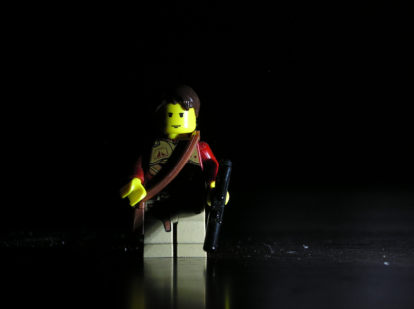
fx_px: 1171
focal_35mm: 98
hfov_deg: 20.0
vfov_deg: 15.1
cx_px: 207
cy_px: 154
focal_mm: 20.4
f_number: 3.8
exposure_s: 1/17
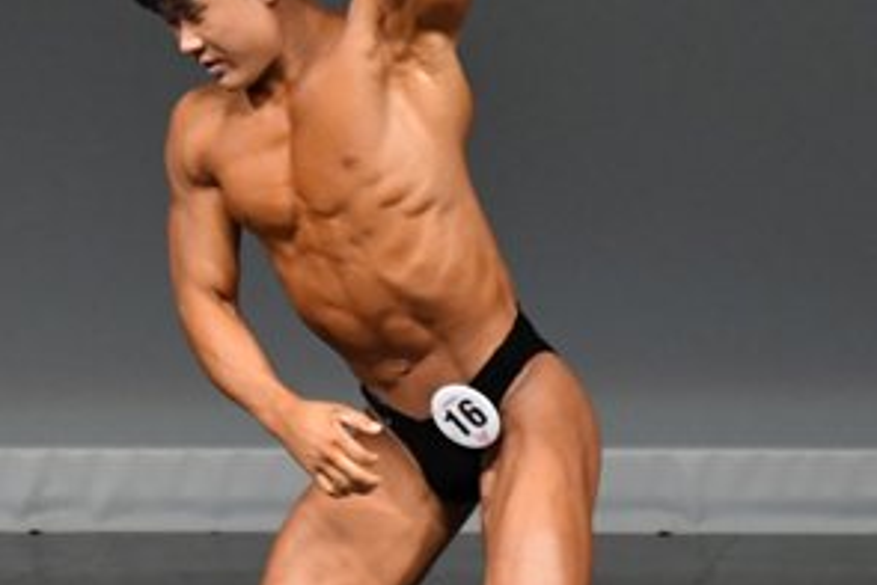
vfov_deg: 1.5
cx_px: 317
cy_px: 336
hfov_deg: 2.3
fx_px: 22081
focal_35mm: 906
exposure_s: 1/400
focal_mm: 230
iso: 4000
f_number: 5.6
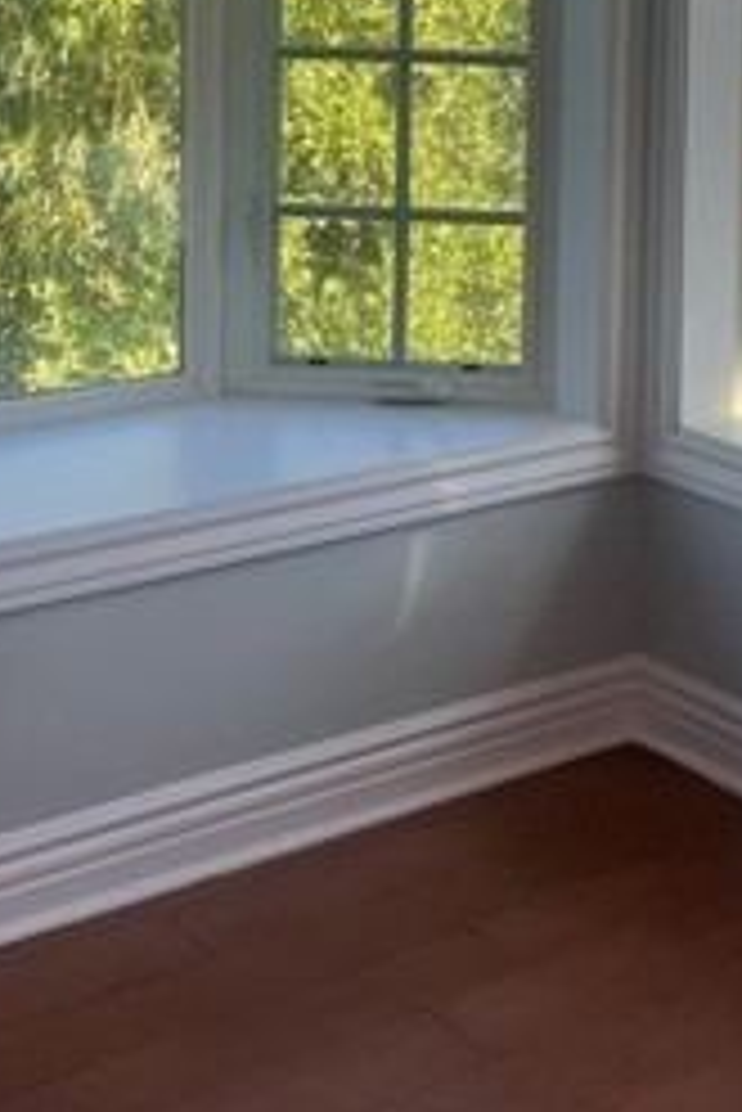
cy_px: 5
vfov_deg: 27.2
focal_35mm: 70
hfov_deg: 19.0
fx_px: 2161
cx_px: 720
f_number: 1.6
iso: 40
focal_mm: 5.1
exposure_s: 1/282
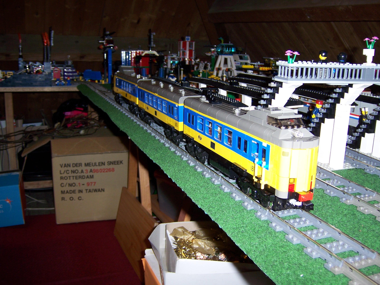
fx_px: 395
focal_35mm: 36
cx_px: 190
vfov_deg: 39.7
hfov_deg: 51.4
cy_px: 142
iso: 80
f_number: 2.8
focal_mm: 6.2
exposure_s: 1/60
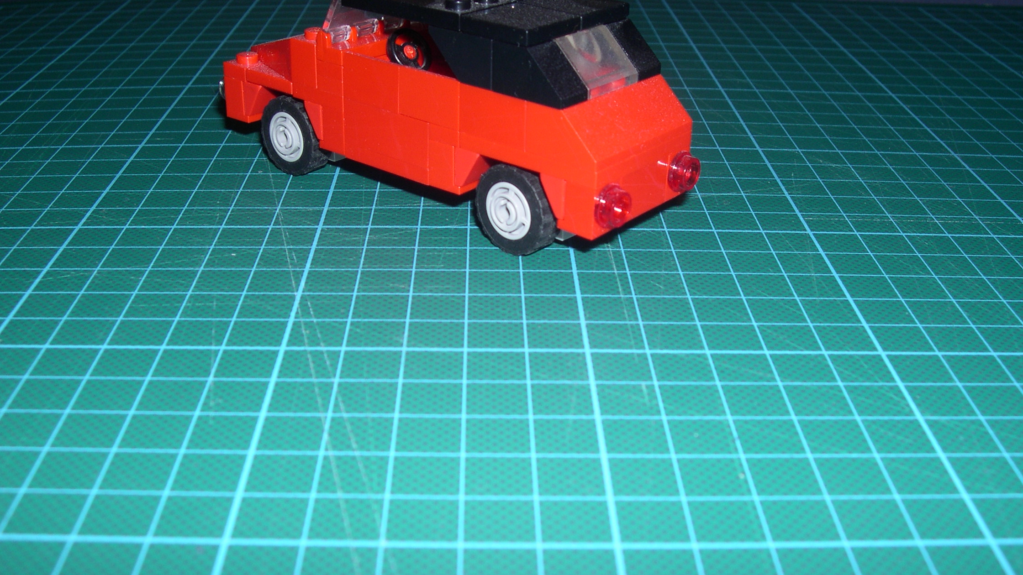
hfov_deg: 48.4
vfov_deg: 28.3
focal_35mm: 42
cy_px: 266
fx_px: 1139
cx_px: 513
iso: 100
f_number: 7.6
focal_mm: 8
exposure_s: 1/60
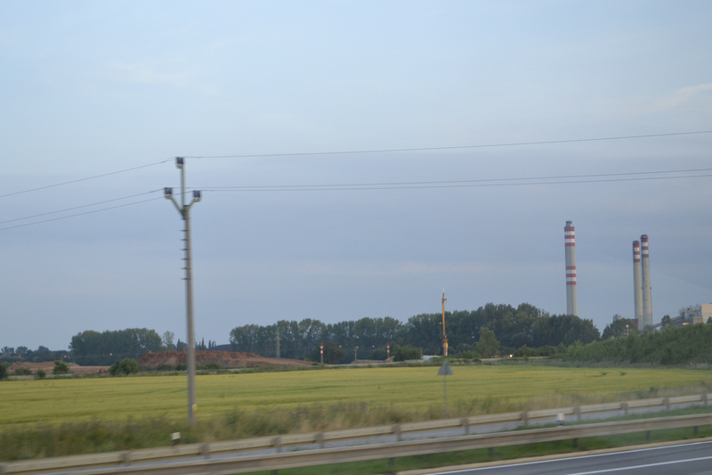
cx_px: 356
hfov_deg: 24.6
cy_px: 238
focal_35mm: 82
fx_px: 1631
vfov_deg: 16.5
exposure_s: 1/100
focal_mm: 55
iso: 800
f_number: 7.1
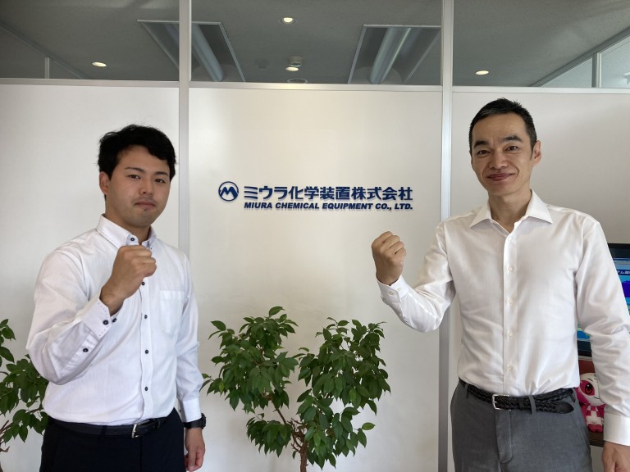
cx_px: 315
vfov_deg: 49.7
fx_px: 510
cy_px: 236
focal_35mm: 28
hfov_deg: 63.4
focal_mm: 3.99
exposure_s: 1/120
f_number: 1.8
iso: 40
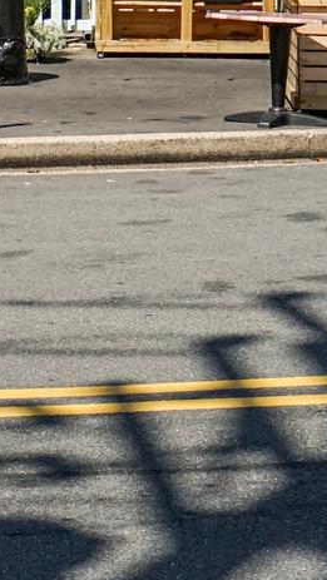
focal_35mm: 162
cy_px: -239
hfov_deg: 7.5
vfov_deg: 12.7
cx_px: -44
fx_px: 2493
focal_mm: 35
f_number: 9
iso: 800
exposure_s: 1/2500
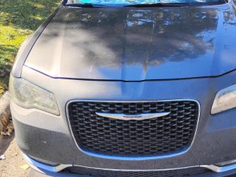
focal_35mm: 43
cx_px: 155
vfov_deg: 33.7
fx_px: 293
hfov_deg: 43.3
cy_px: 88
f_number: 1.8
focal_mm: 4.26
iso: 108
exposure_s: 1/120
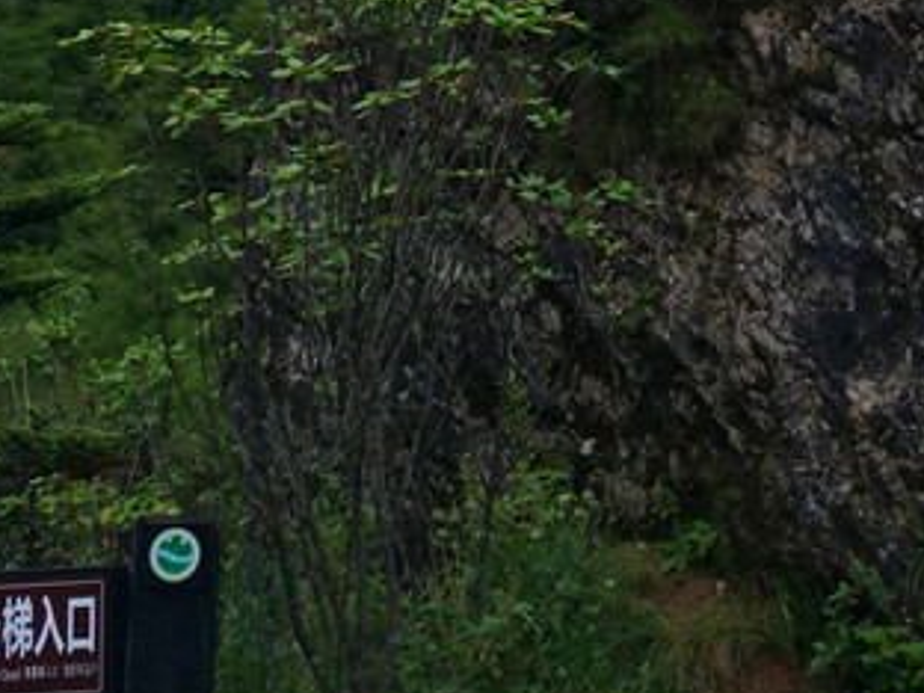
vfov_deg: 16.7
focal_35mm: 82
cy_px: -274
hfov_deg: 23.8
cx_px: 503
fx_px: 2189
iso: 100
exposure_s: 1/921
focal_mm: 4.12
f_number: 2
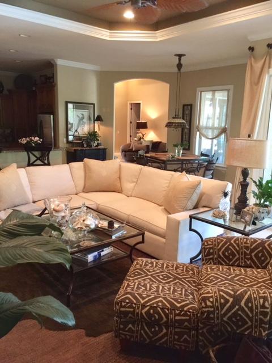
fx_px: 304
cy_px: 182
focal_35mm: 29
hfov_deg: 48.2
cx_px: 136
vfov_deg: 61.7
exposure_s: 1/15
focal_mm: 4.15
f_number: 2.2
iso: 125
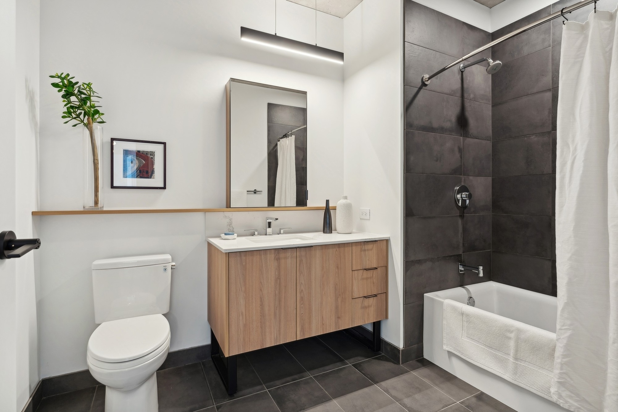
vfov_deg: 67.4
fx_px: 309
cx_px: 309
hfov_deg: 90.0
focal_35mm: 18
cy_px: 206
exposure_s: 1/8
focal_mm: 18
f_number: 8
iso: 320
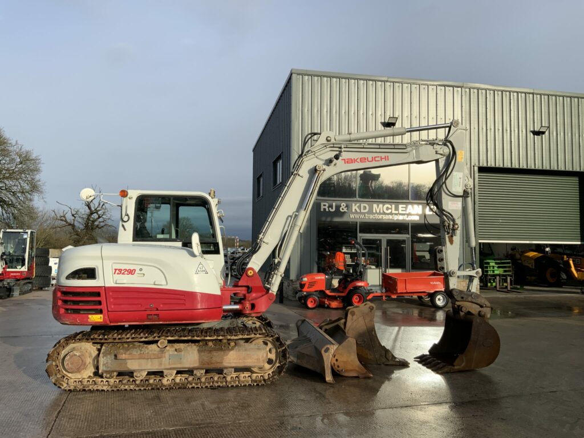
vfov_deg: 48.2
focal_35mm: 29
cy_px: 219
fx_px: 489
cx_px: 292
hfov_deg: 61.7
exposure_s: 1/1730
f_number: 1.8
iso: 16
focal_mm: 3
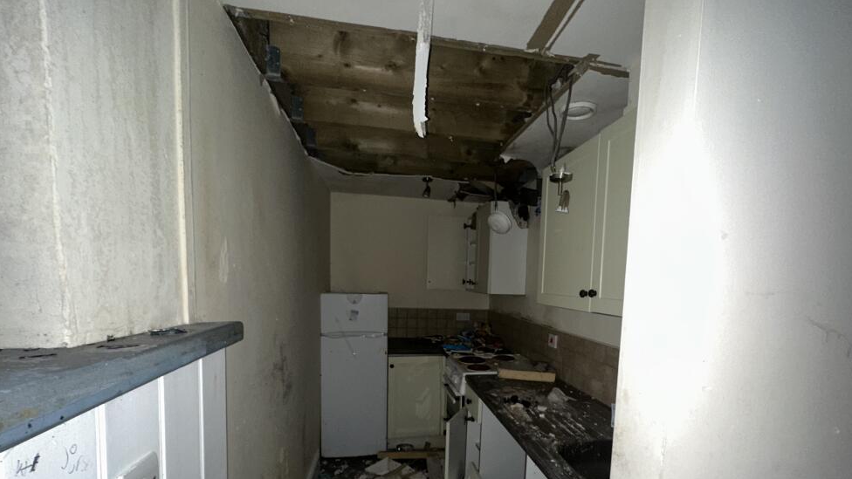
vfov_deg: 65.8
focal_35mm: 16
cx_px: 443
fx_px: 361
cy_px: 306
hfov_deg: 99.3
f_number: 2.2
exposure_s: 1/22
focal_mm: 2.22
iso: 160
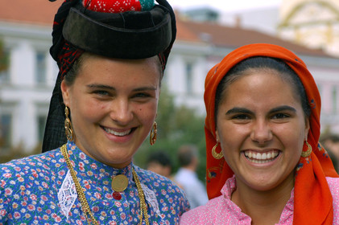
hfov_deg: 19.5
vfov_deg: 13.0
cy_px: 112
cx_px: 170
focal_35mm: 105
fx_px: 988
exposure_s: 1/80
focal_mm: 70
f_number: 4.5
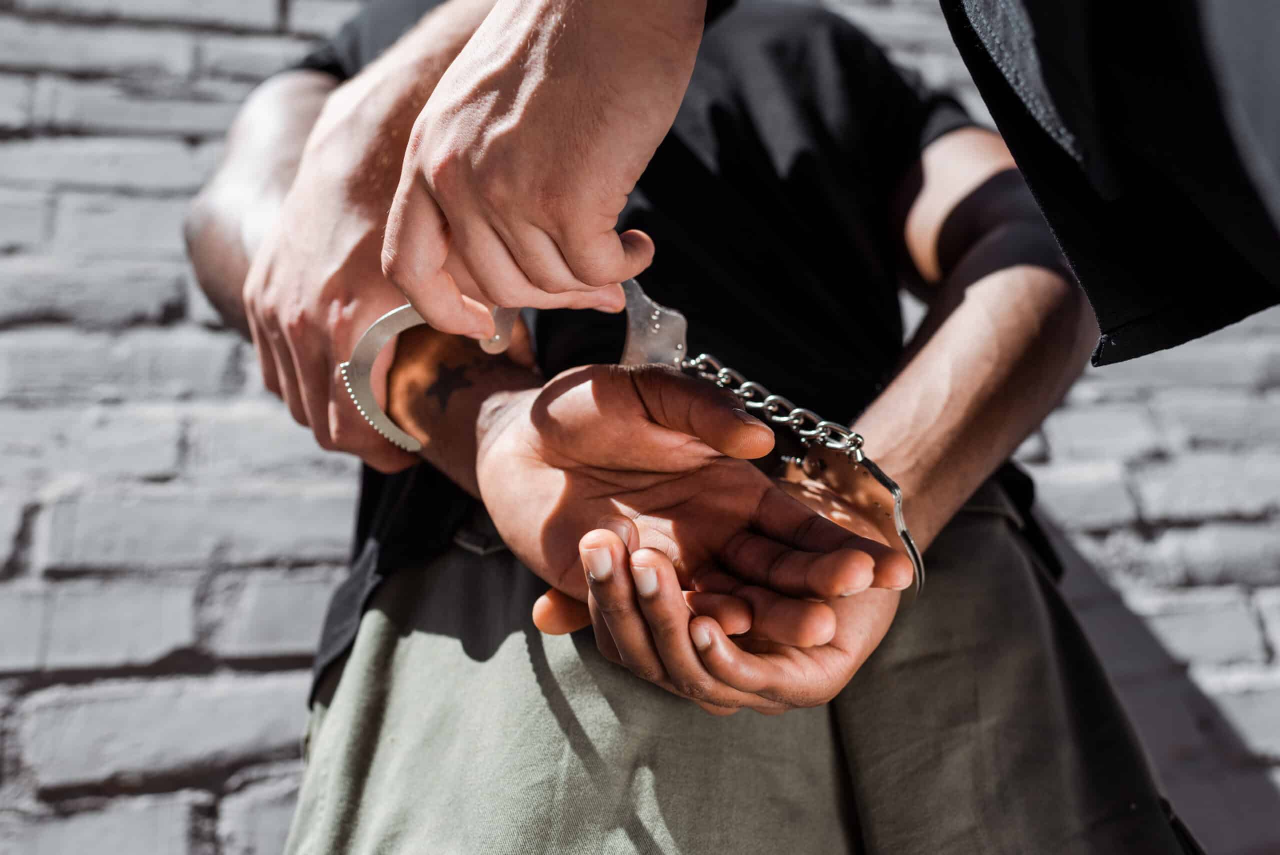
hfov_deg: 54.4
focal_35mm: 35
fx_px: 1245
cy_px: 428
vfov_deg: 37.9
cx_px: 640
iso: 100
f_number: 3.5
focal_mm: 35
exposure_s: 1/1600
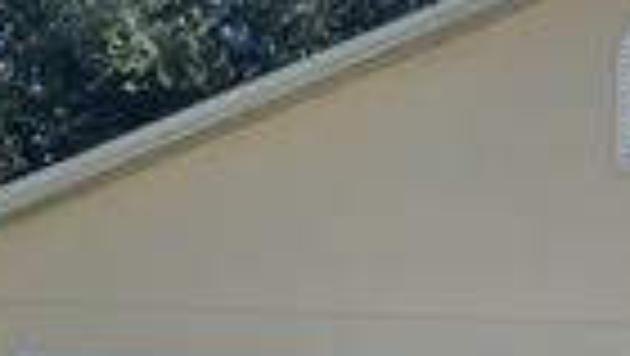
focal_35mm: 162
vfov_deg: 7.4
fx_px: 2708
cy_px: 523
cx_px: 1485
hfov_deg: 11.2
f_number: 1.6
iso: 32
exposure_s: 1/2387
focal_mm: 5.1
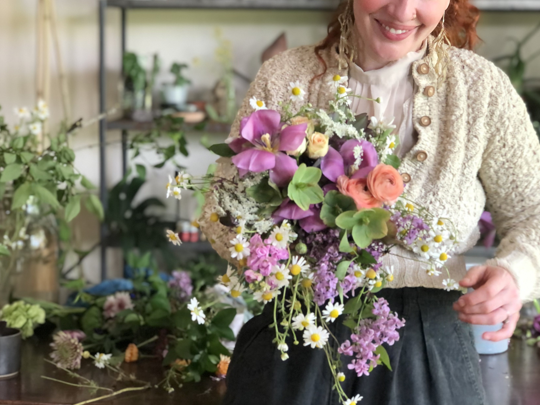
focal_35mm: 70
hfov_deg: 27.8
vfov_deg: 21.0
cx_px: 293
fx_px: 1092
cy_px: 158
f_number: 2.8
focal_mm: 6.6
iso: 64
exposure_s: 1/30
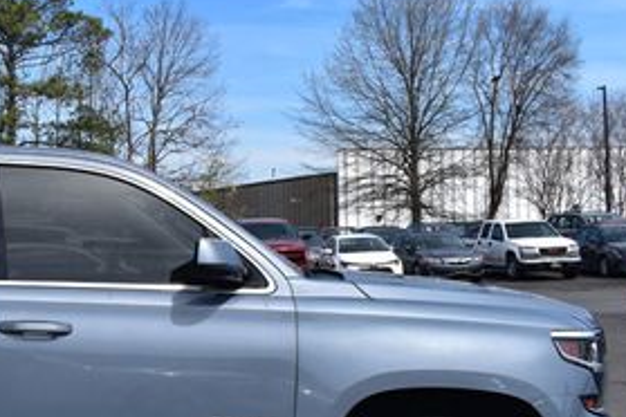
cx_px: -25
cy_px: 303
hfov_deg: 29.8
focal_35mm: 62
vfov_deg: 21.8
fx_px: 1078
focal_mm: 18
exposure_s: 1/500
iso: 320
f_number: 11
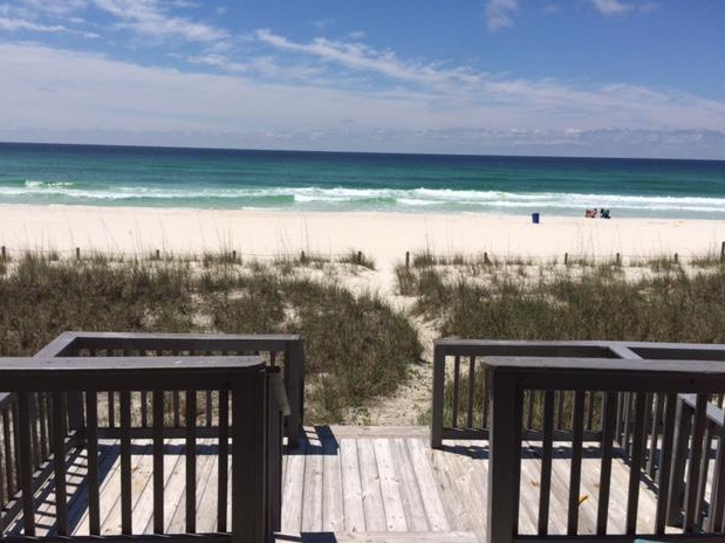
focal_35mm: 30
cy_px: 267
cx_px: 368
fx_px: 628
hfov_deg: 60.0
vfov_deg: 46.8
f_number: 2.2
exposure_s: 1/5882
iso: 40
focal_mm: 4.15
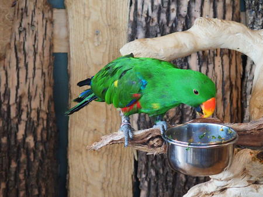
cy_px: 98
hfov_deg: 9.9
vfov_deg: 7.4
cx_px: 132
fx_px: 1520
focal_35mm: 200
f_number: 2.8
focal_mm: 42.5
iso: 800
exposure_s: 1/80
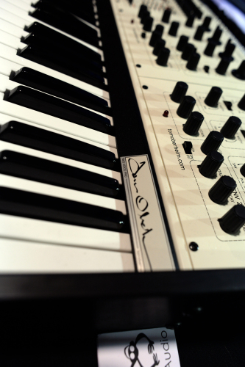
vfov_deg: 73.8
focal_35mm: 24
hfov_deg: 53.1
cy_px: 184
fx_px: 245
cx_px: 122
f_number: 4.5
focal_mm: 24
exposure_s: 1/250
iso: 1600
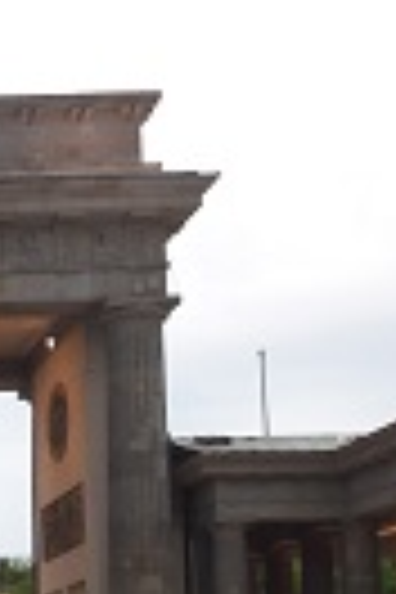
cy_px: 596
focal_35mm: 92
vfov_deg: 21.4
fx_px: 1518
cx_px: -405
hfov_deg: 12.9
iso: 50
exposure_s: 1/33
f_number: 1.9
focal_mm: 3.7
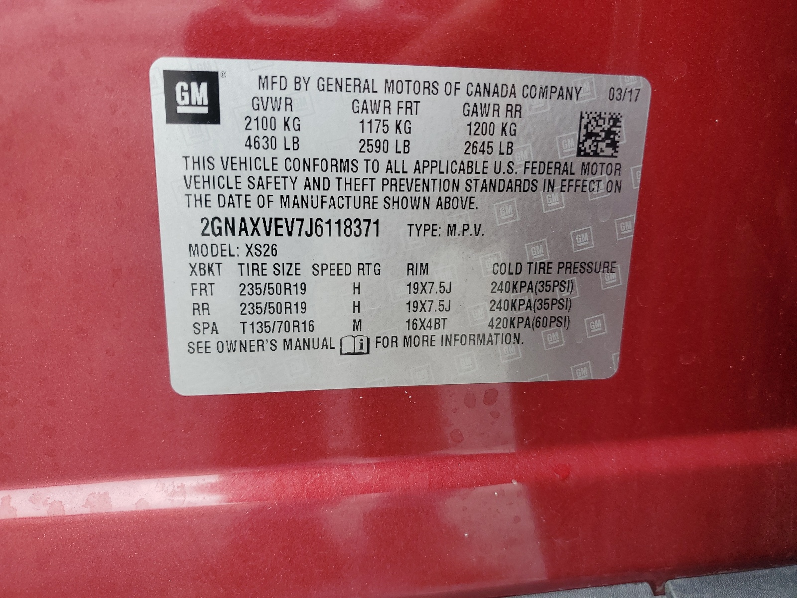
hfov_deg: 67.3
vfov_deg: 53.1
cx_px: 398
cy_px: 299
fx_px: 599
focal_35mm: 26
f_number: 1.5
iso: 52
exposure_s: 1/120
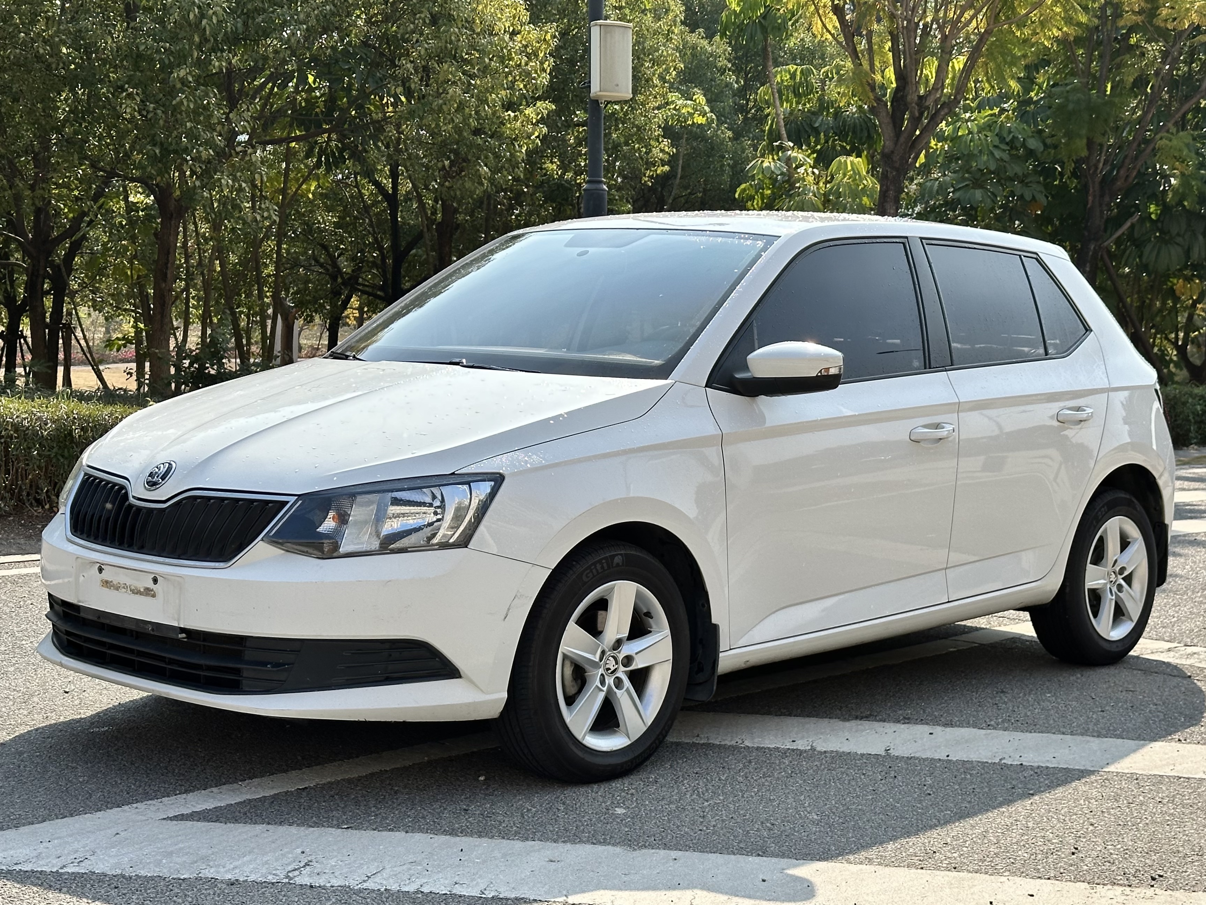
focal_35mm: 48
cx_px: 603
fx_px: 1672
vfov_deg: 30.3
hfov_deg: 39.7
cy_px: 452
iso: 64
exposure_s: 1/2809
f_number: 1.78
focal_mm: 6.86
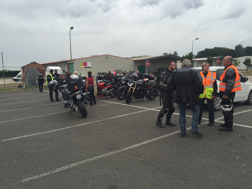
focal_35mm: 29
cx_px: 126
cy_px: 94
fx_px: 211
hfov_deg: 61.7
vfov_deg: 48.2
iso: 32
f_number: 2.2
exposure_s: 1/235
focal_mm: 4.15
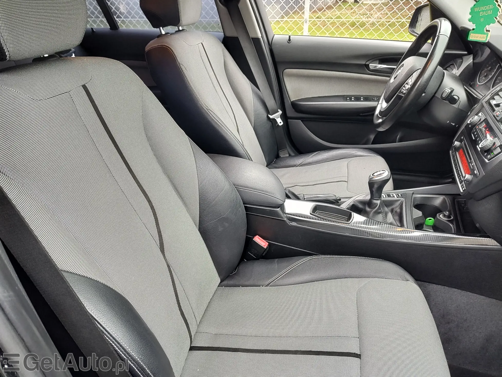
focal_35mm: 23
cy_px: 188
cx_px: 251
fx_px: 334
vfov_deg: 58.9
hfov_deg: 73.9
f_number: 1.8
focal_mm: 5.56
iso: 338
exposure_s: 1/50
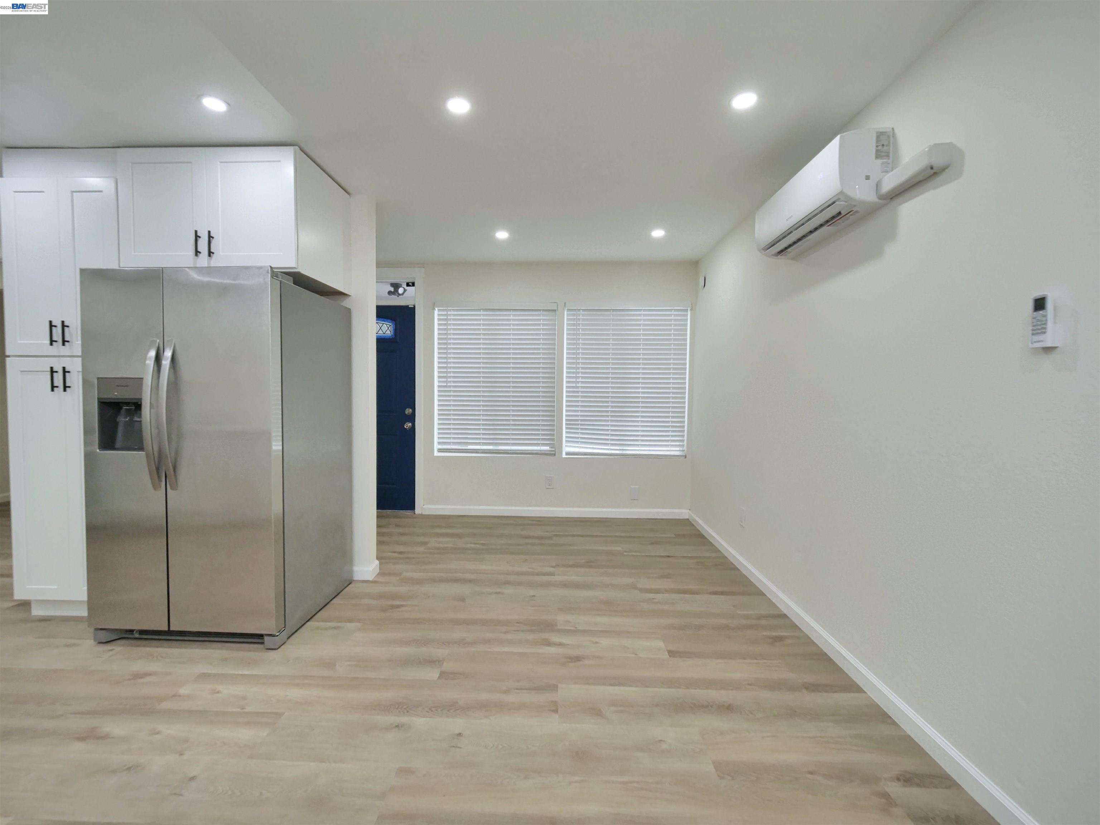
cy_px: 412
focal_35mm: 14
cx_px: 550
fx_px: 445
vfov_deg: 85.7
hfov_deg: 102.1
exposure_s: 1/160
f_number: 4.5
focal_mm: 7
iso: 800
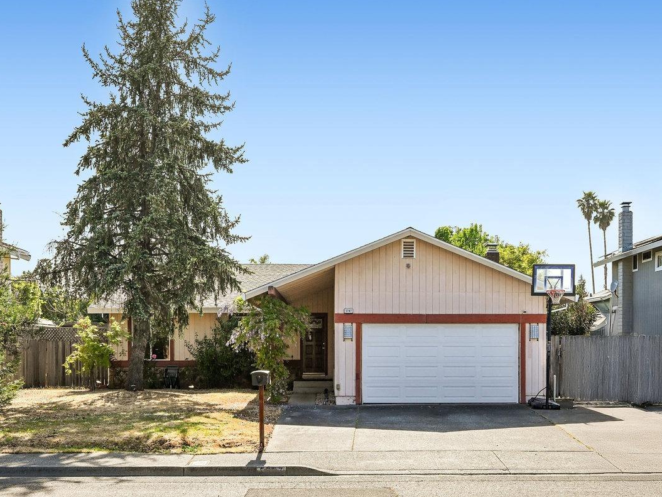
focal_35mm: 35
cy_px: 249
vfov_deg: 40.7
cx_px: 343
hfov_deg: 52.6
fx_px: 669
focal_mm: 21.5
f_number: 8
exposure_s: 1/1000
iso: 640
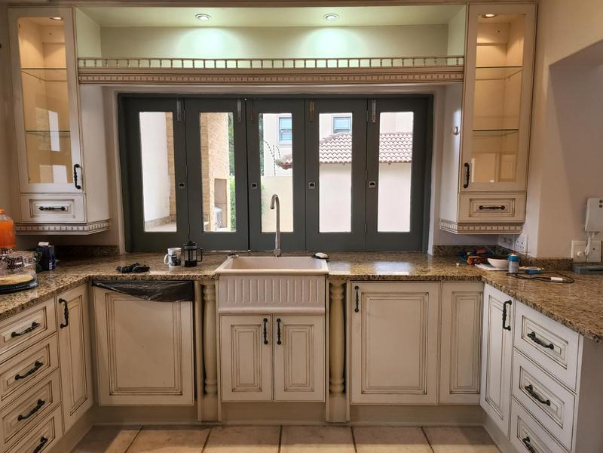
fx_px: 401
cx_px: 302
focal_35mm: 23
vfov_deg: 58.9
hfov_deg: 73.9
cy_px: 226
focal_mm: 6.4
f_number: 1.8
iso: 125
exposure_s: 1/100
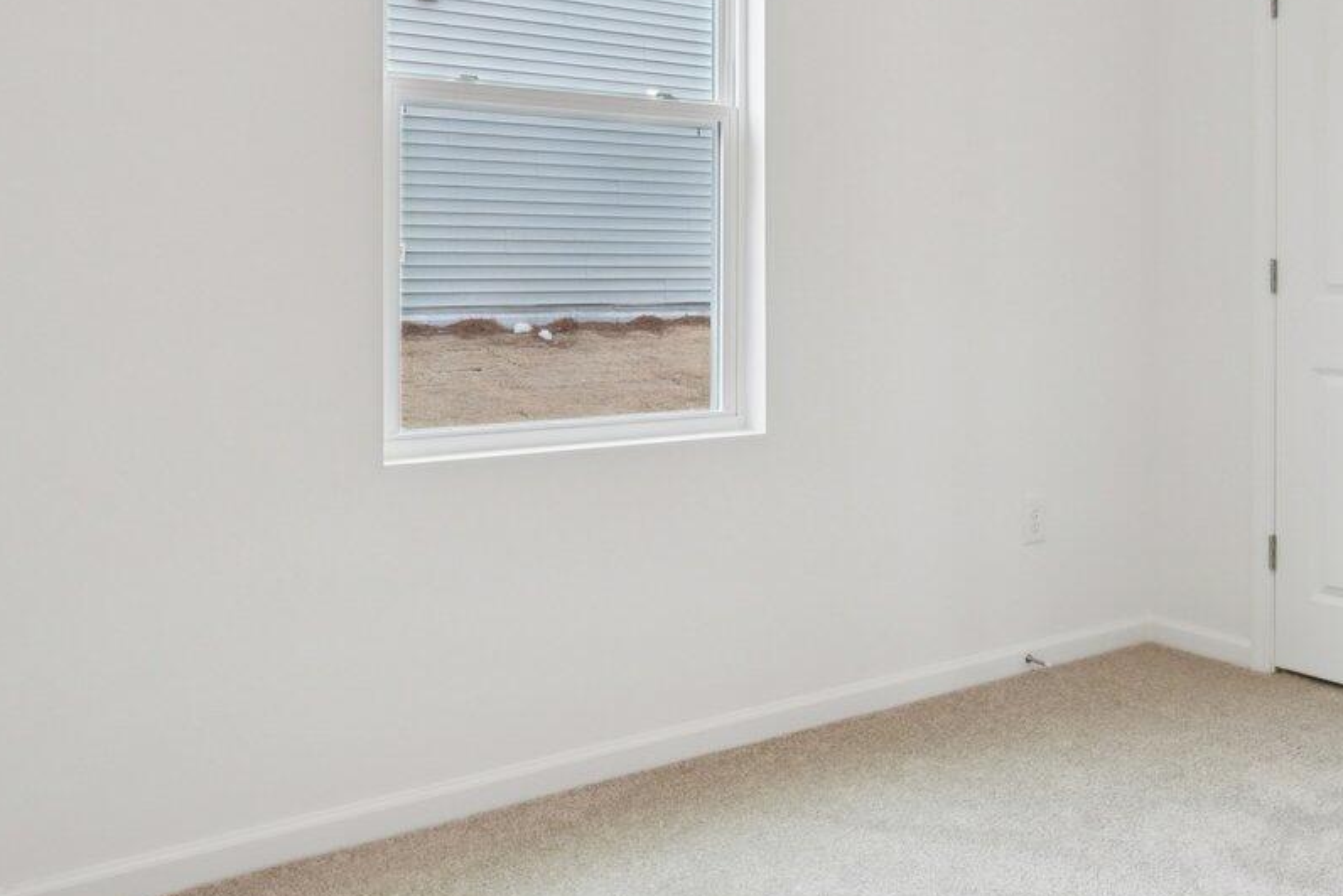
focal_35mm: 36
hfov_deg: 52.7
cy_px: 289
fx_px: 1343
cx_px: 817
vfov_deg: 36.5
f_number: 8
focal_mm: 14
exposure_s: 1/15
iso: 200
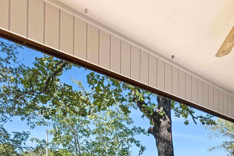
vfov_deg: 28.1
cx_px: 236
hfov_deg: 41.1
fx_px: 266
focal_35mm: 41
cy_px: 191
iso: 1250
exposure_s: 1/80
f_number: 5.6
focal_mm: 16
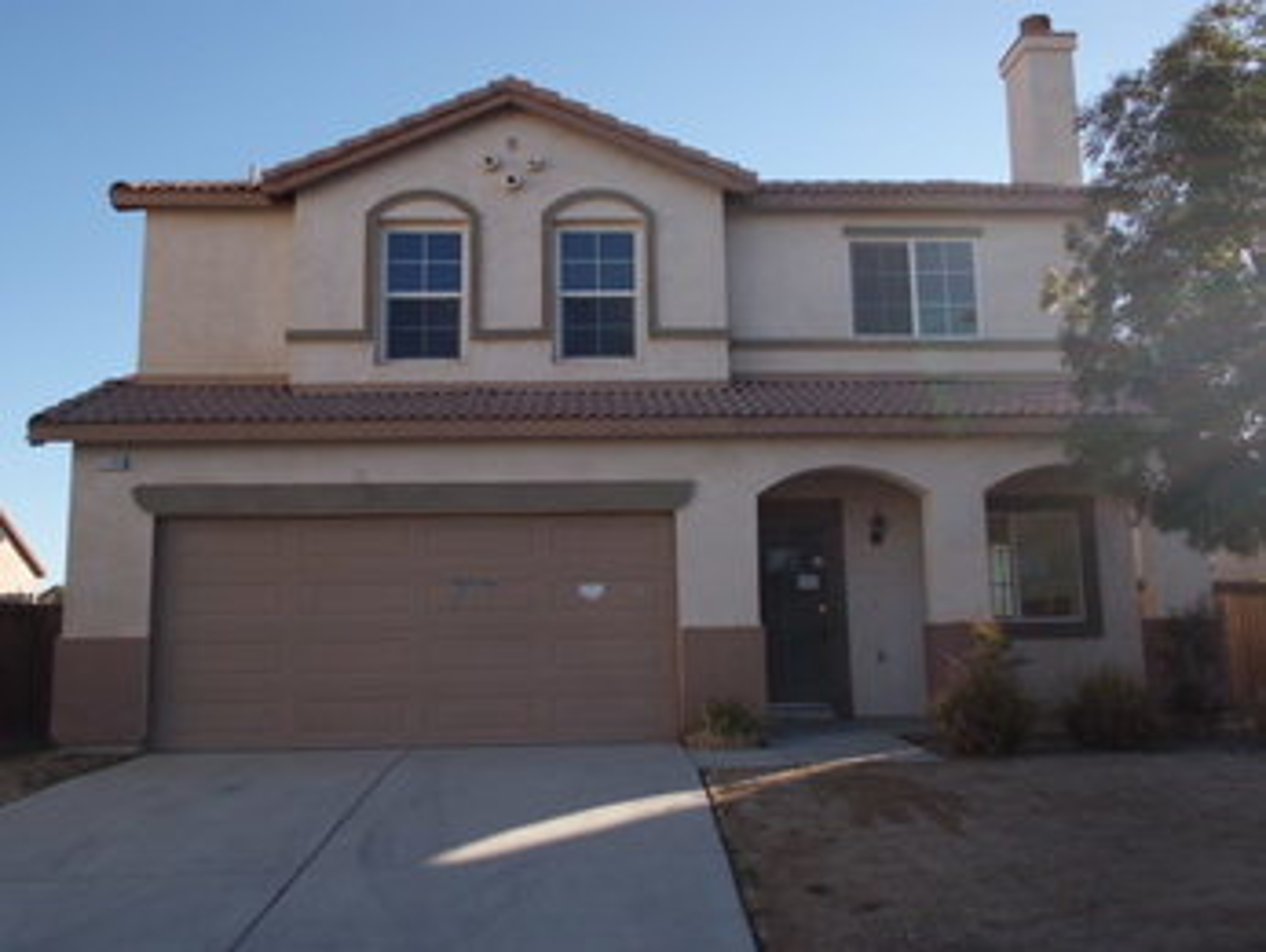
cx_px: 633
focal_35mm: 33
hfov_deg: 55.3
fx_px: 1208
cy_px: 476
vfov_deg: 43.0
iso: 64
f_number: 3.6
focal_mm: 6
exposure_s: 1/400
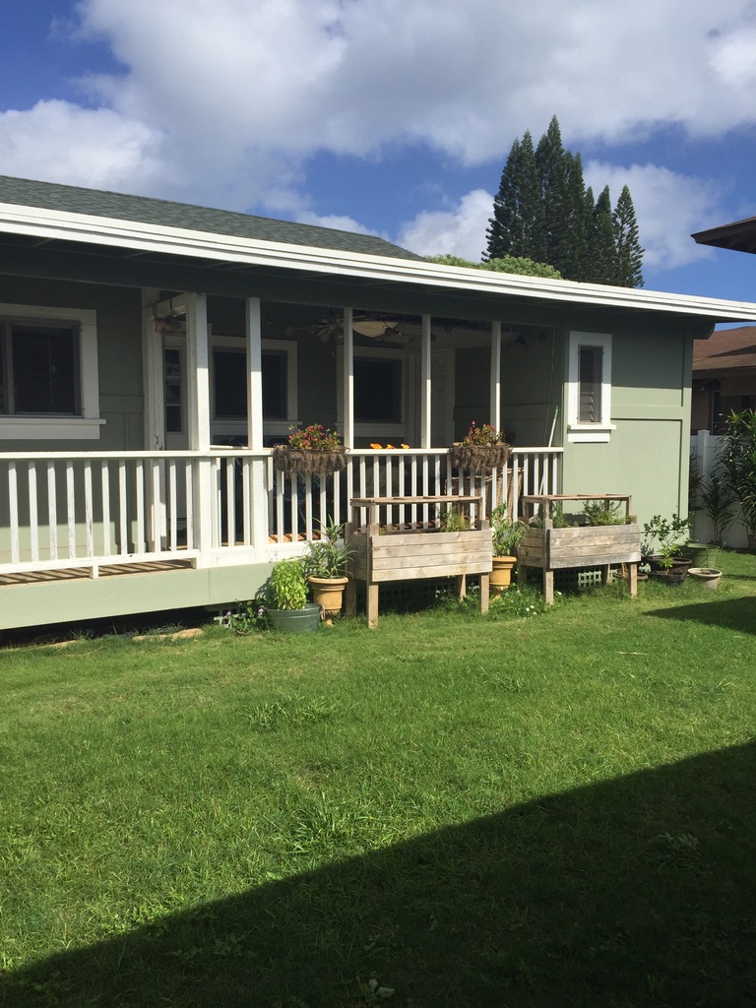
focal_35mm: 29
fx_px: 844
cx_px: 378
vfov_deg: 61.7
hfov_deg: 48.2
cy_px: 504
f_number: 2.2
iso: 32
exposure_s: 1/3597
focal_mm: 4.15
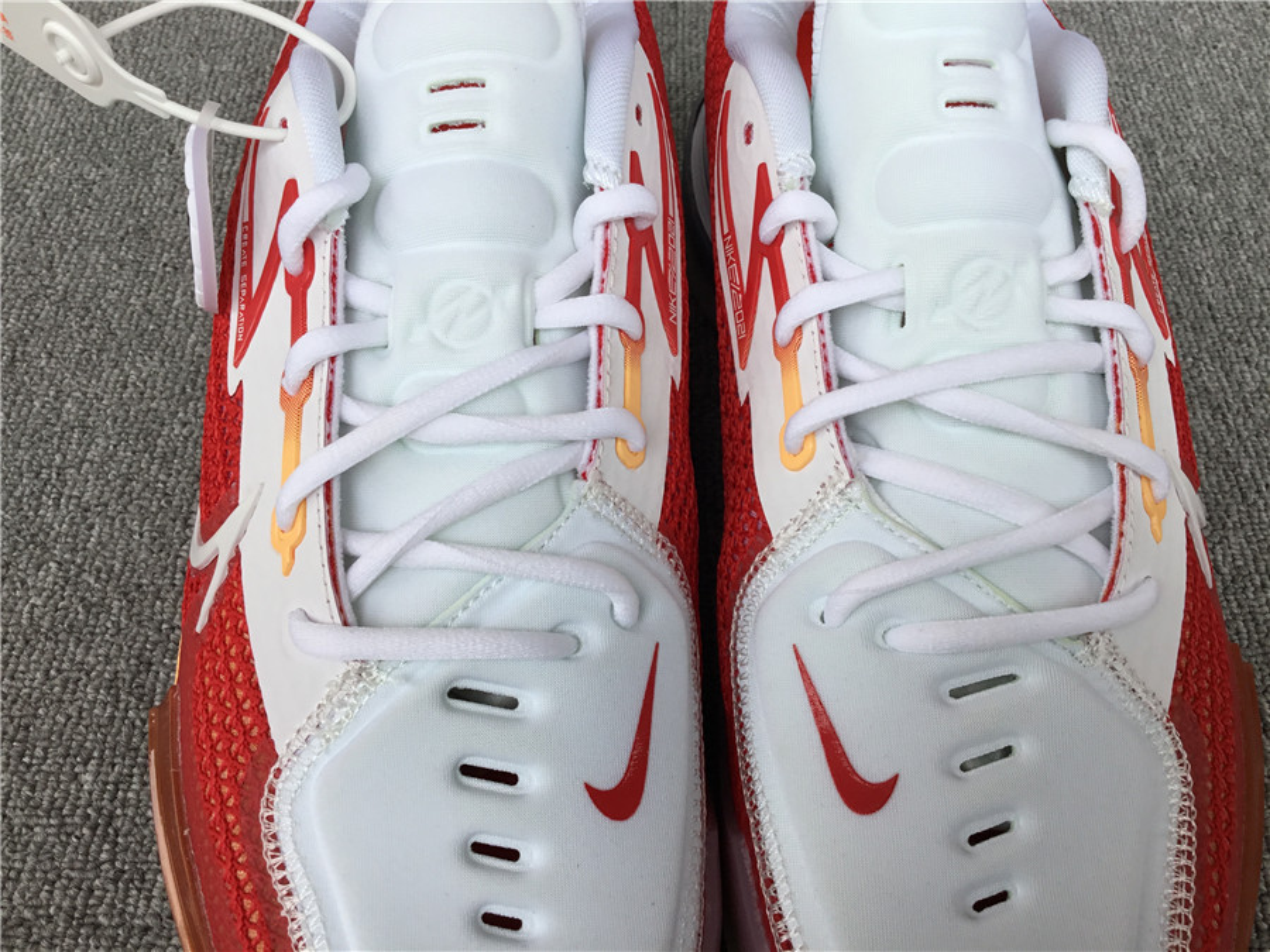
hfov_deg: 58.4
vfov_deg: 45.4
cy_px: 476
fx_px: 1137
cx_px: 635
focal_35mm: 31
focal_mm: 3.3
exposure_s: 1/100
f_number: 2.4
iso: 25
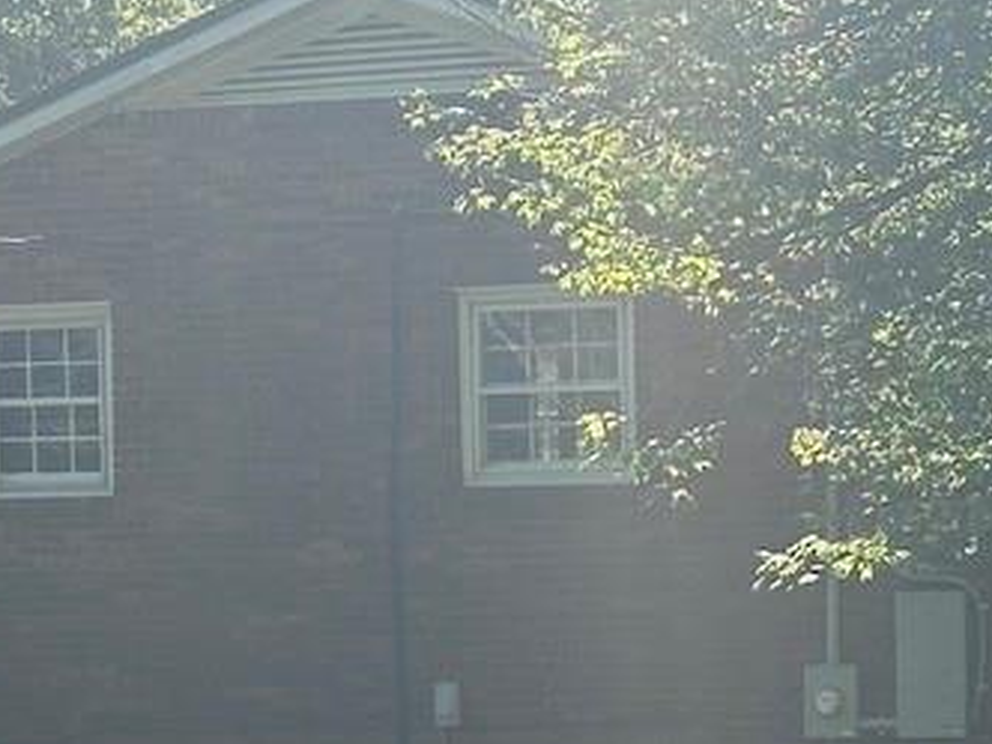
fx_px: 4241
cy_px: 735
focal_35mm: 148
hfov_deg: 13.3
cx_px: 439
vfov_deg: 10.0
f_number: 1.78
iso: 64
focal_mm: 6.86
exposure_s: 1/1916
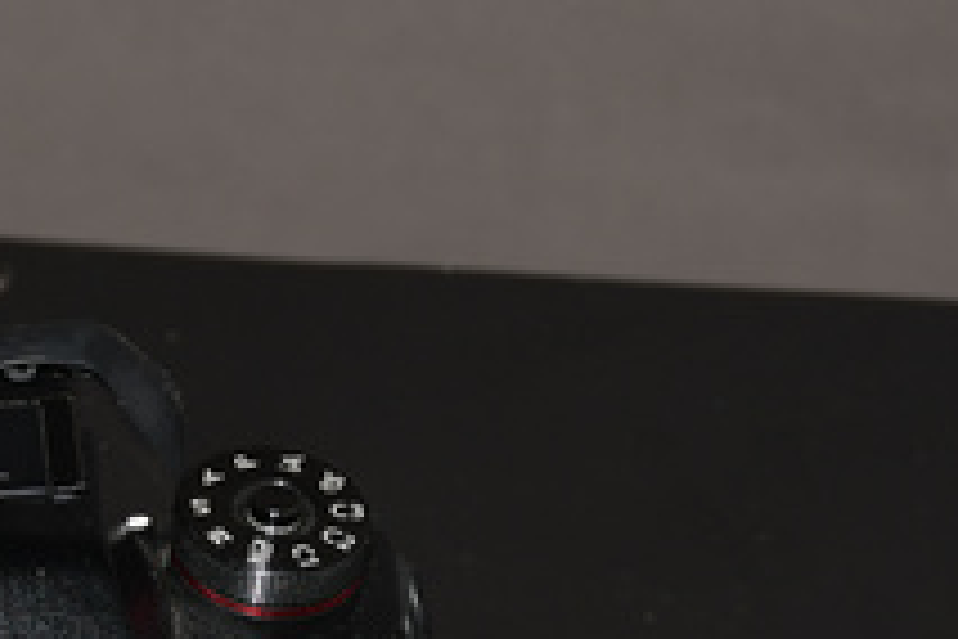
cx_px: -54
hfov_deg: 8.5
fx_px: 6439
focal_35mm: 242
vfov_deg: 5.6
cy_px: 882
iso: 200
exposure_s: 1/125
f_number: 7.1
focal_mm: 52
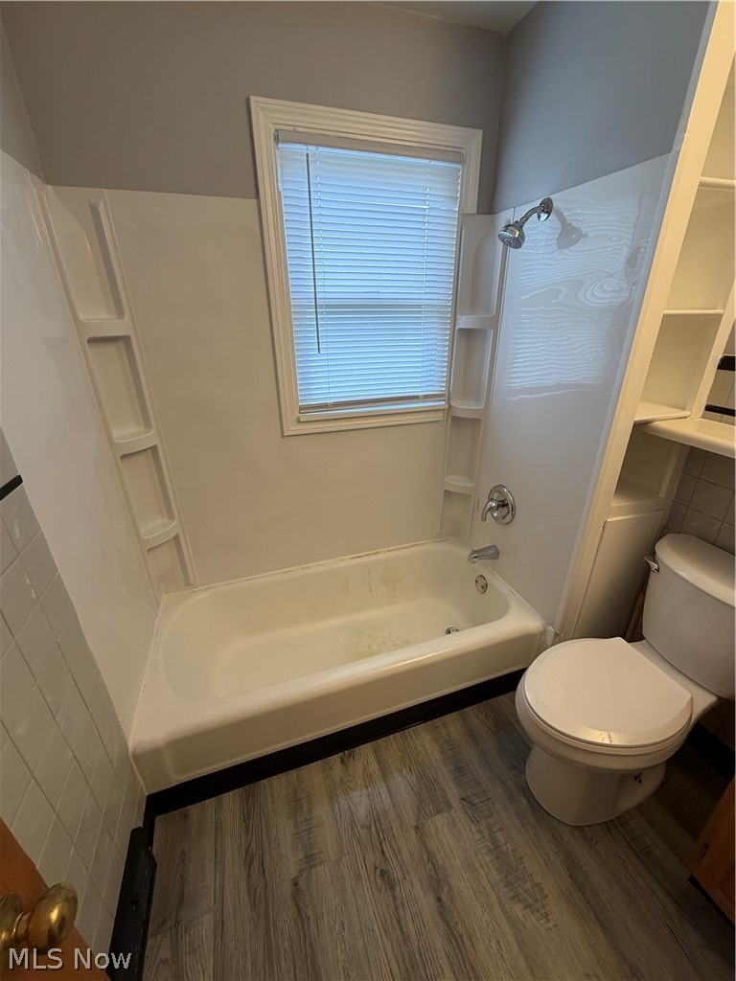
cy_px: 490
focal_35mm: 14
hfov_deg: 85.7
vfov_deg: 102.1
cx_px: 368
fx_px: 397
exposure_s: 1/120
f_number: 2.2
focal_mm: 2.22
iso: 250
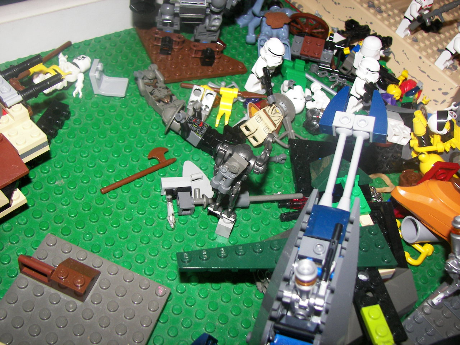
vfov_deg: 39.7
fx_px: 478
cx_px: 230
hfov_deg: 51.4
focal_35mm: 36
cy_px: 172
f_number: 2.8
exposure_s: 1/30
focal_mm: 6
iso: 100
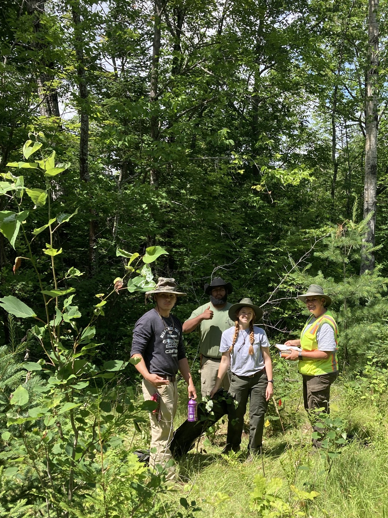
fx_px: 583
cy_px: 312
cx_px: 267
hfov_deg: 36.3
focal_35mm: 39
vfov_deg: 47.6
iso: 20
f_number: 1.8
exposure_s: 1/873
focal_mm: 3.99
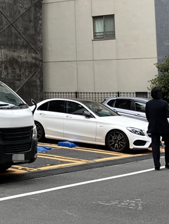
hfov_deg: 16.3
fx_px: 565
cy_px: 10
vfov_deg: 21.8
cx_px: -39
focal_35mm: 87
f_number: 1.8
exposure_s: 1/315
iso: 32
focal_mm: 3.99
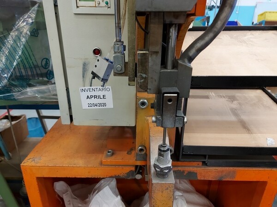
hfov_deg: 71.6
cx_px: 138
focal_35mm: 24
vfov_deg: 56.8
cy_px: 104
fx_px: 192
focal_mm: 5.23
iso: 200
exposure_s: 1/30
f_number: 1.8
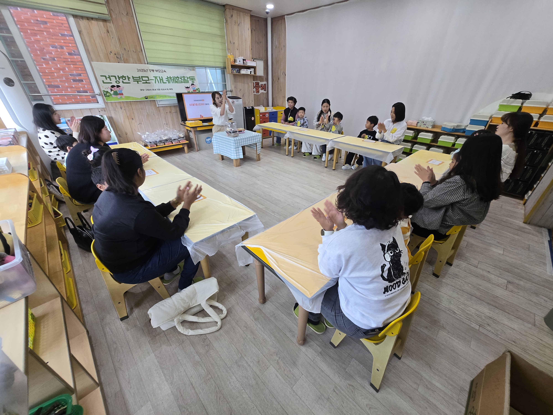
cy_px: 208
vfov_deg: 89.9
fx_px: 208
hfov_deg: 106.2
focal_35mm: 13
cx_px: 276
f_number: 2.2
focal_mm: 1.7
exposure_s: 1/60
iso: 125
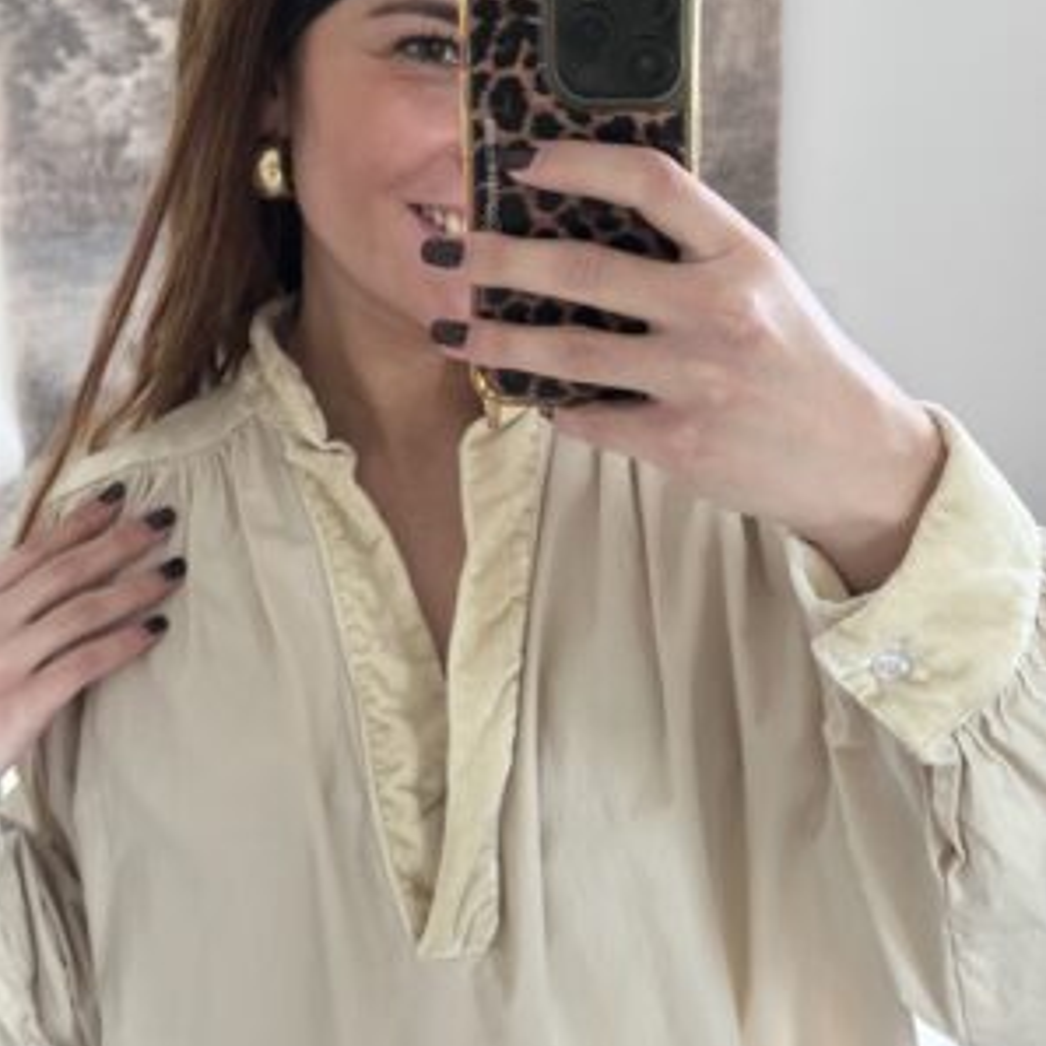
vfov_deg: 30.0
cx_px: 523
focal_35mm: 57
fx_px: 1949
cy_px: 456
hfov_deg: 30.0
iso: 320
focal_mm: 6.86
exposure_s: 1/40
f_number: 1.78
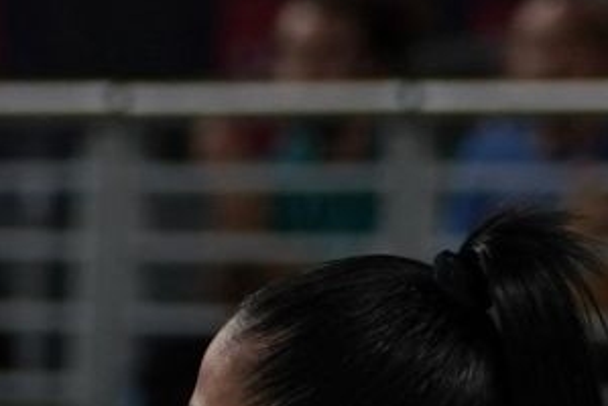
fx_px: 15857
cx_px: -352
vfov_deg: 1.5
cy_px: 794
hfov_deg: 2.2
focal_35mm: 938
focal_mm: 104
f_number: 2.8
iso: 800
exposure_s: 1/1000
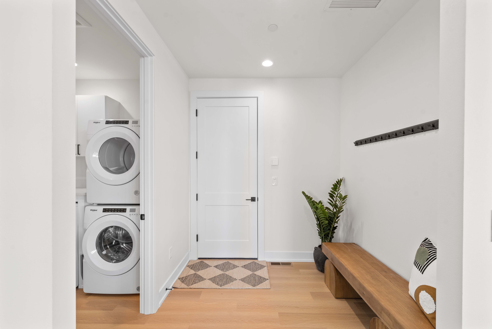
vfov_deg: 77.4
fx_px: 205
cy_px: 164
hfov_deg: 100.4
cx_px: 246
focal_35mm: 15
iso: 200
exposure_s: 1/8
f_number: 8
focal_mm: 15
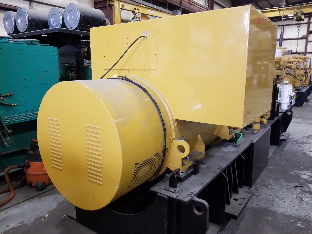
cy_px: 117
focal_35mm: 26
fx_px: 234
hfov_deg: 67.3
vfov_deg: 53.1
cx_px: 156
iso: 200
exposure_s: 1/20
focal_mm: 4.25
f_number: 1.7
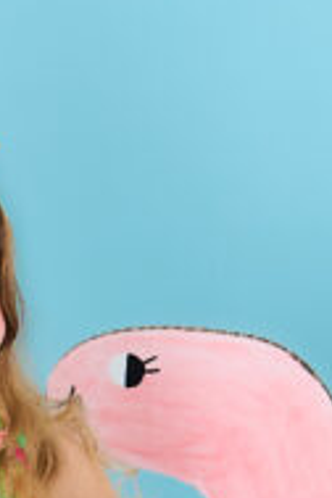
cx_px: 9
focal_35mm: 309
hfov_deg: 4.4
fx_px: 4274
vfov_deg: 6.6
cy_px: 743
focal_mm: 38
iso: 200
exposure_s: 1/160
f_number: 4
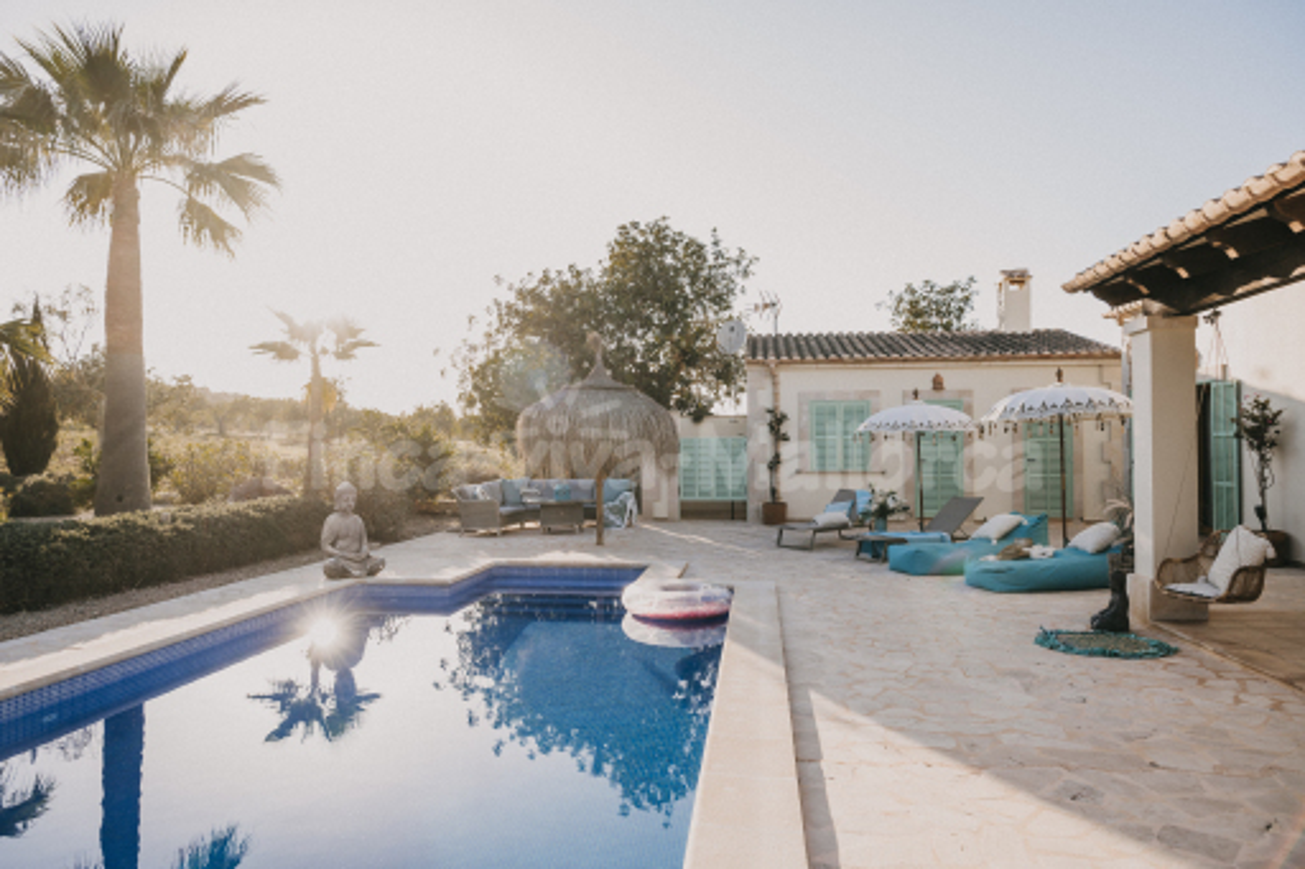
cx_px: 652
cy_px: 434
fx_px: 870
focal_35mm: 24
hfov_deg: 73.8
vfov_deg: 53.1
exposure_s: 1/800
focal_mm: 24
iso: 320
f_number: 4
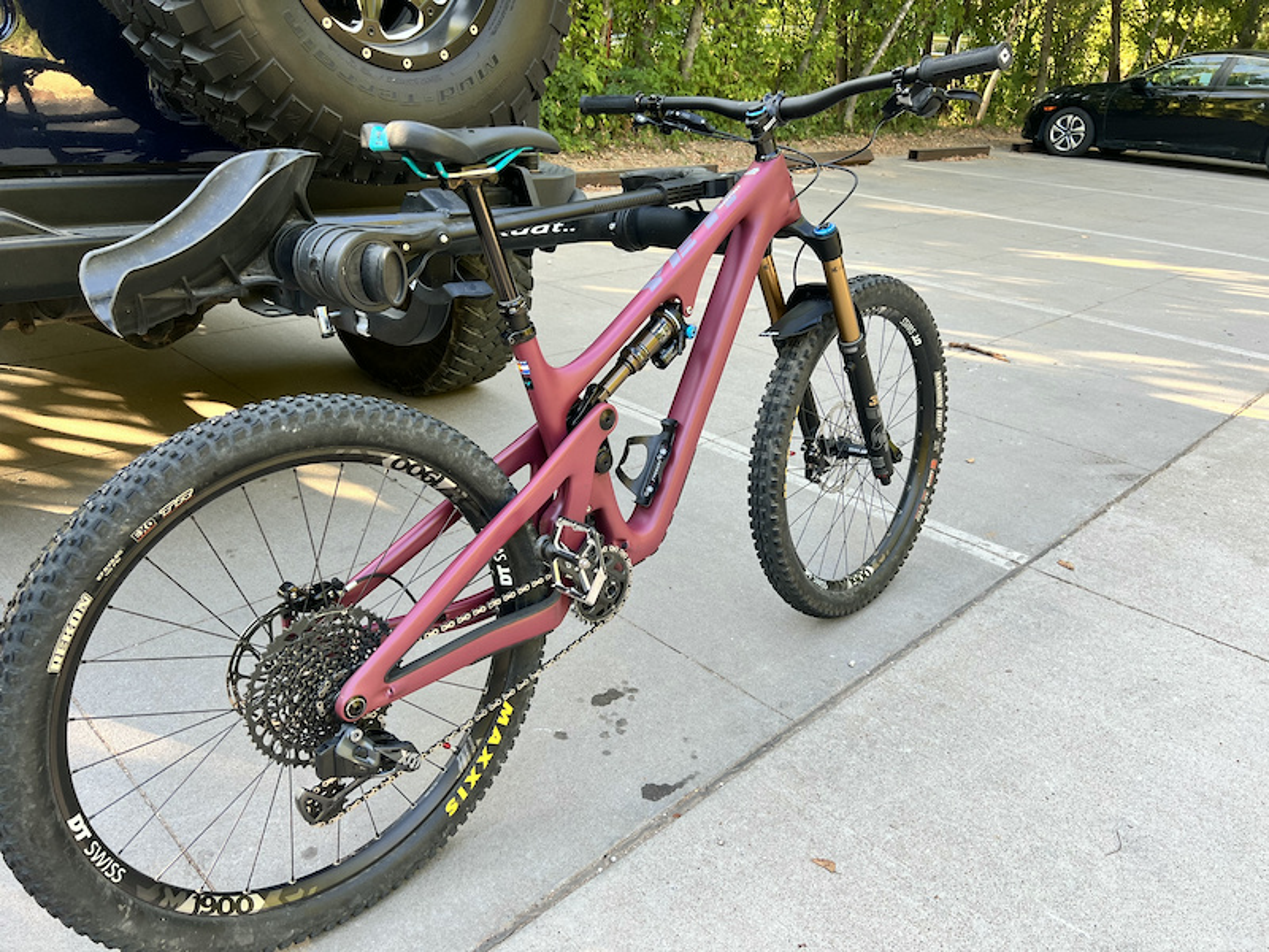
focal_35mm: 26
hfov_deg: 67.3
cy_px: 476
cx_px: 634
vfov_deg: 53.1
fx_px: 953
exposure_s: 1/121
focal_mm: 5.7
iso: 50
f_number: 1.5
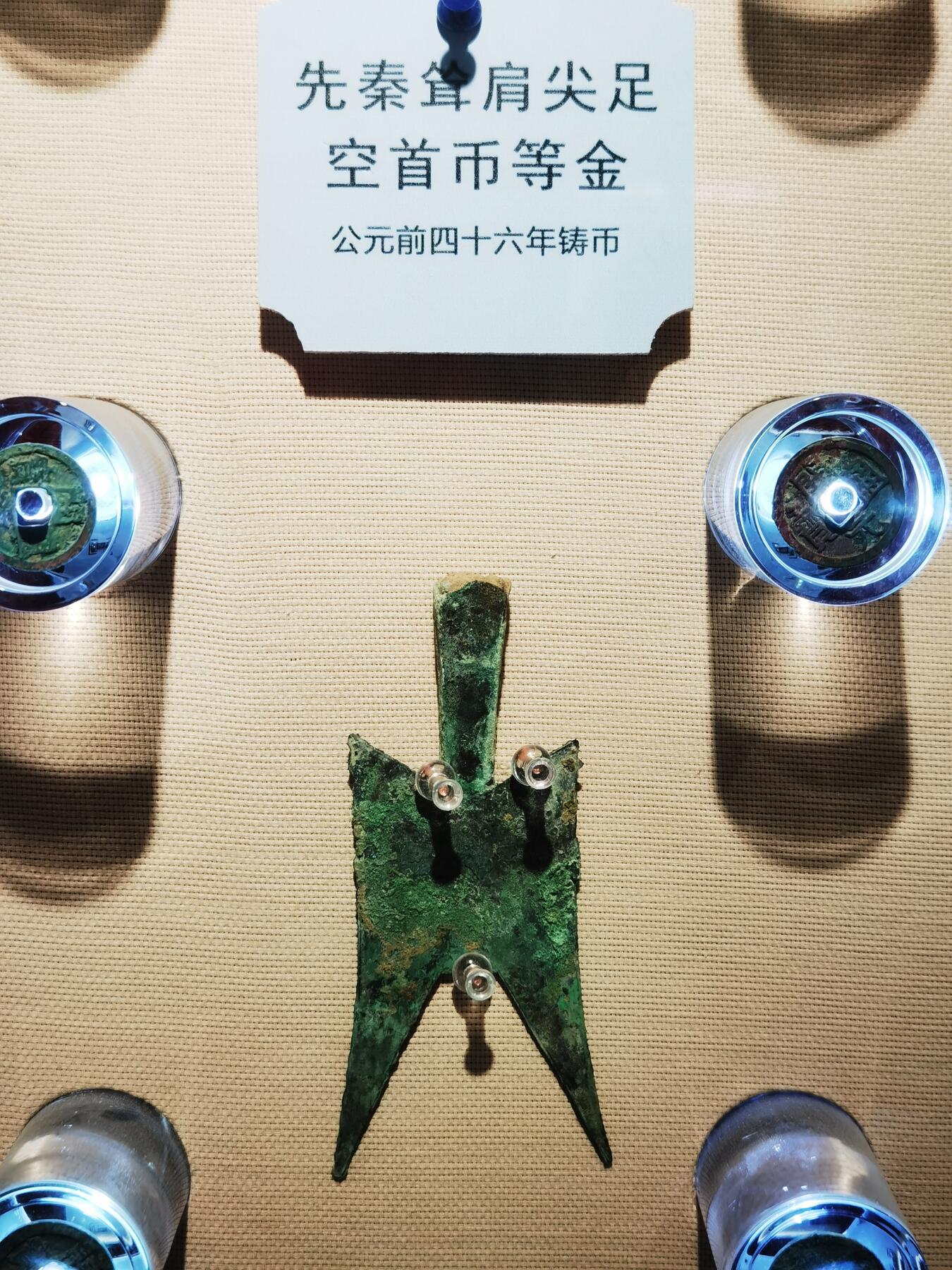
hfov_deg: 27.5
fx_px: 1943
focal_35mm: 53
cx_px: 476
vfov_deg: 36.2
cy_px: 635
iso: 50
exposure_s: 1/324
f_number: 1.9
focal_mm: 6.71
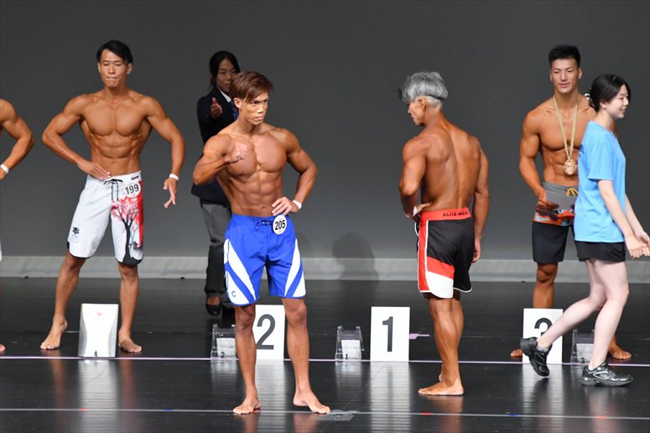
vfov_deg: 4.4
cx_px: 325
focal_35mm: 315
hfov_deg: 6.5
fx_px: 5685
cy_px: 216
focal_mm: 210
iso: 5000
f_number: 5.6
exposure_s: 1/400
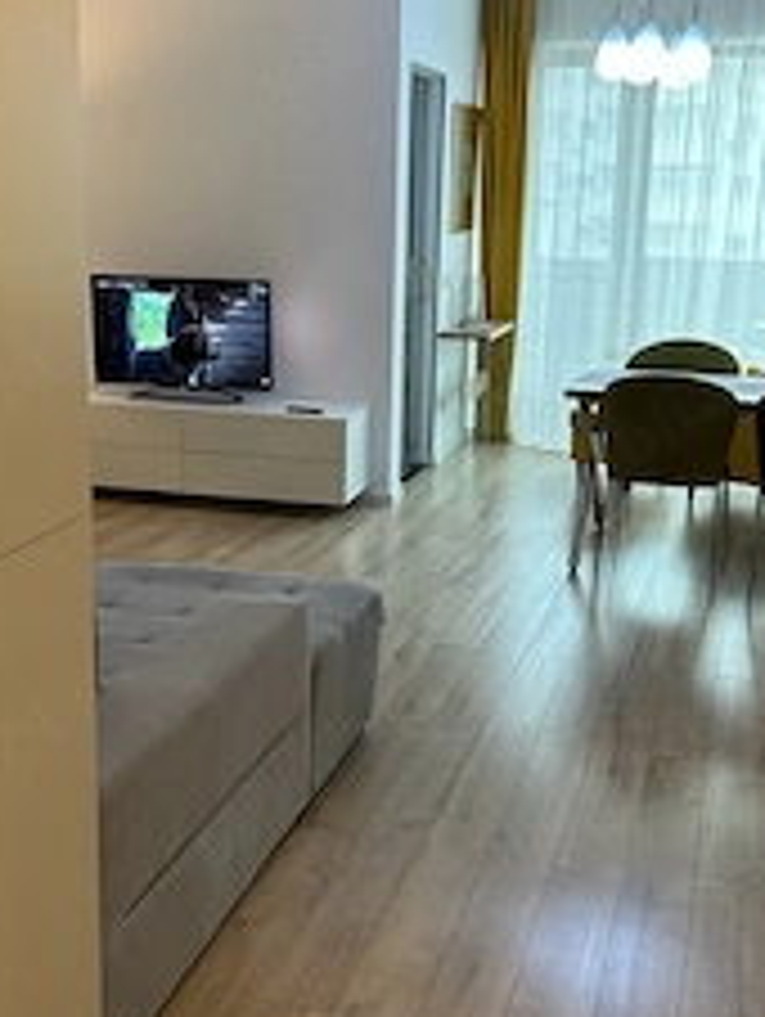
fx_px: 1353
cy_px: 464
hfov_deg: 31.5
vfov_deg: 41.2
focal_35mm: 46
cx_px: 428
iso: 125
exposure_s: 1/50
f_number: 1.5
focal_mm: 5.7
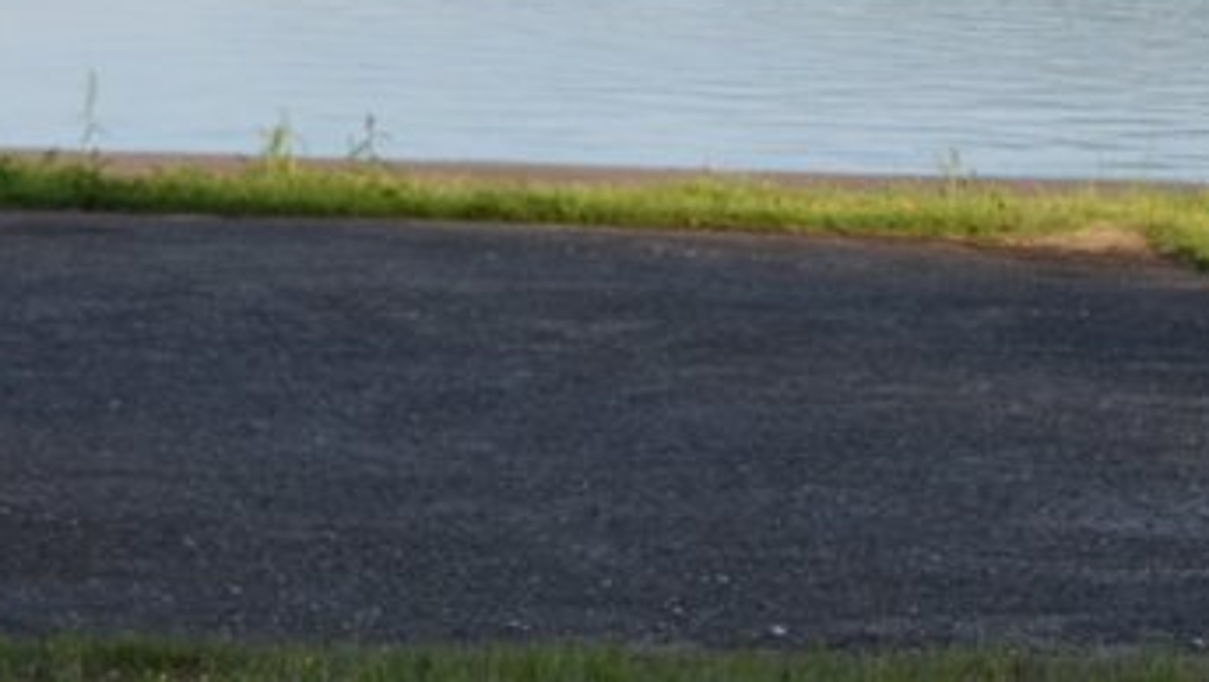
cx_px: 1708
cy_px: -35
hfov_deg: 10.7
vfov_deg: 6.2
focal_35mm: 196
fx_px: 6287
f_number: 8
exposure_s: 1/250
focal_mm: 42
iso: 200
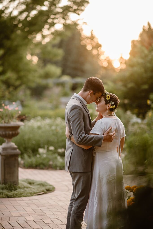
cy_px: 114
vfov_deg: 23.9
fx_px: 542
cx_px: 76
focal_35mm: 85
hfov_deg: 16.1
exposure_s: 1/500
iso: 200
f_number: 1.8
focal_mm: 85
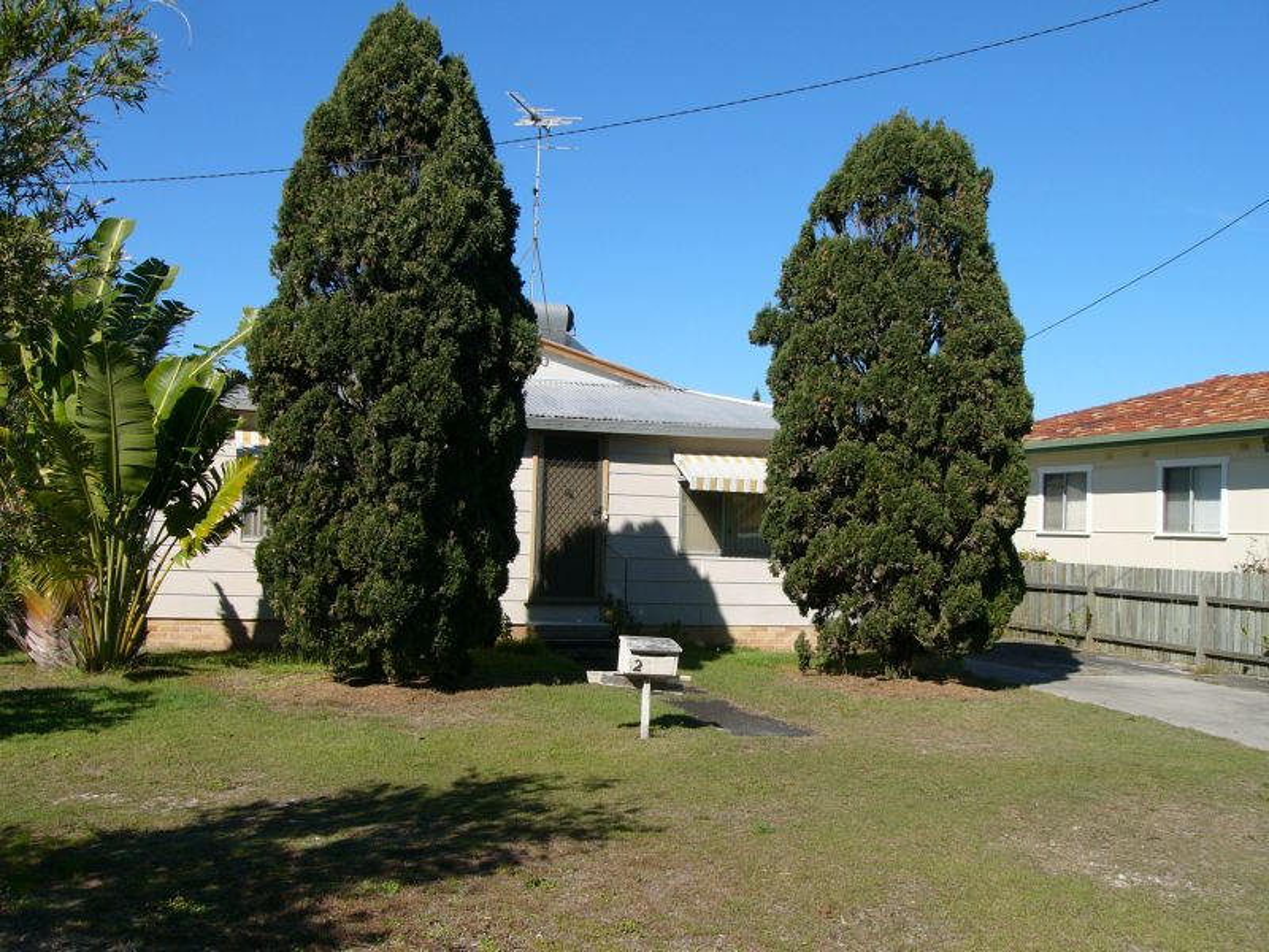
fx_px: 1393
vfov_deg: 37.7
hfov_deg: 49.0
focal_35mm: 38
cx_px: 634
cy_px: 476
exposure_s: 1/500
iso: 50
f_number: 4.6
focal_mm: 6.4
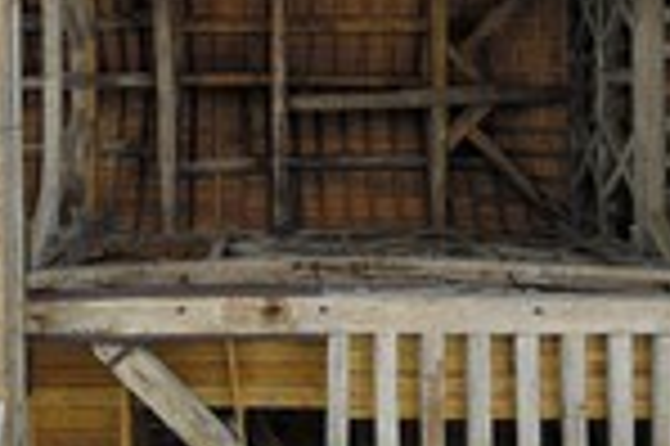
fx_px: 948
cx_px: 295
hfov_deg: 38.9
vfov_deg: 26.0
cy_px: 90
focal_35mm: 51
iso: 100
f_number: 6.3
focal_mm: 12
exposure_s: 2
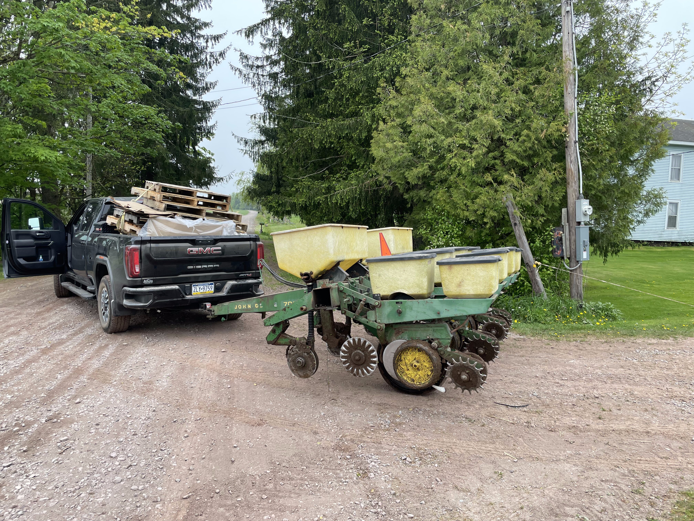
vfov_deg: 53.1
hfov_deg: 67.3
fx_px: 521
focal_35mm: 26
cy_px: 260
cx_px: 347
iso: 32
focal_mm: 4.2
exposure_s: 1/138
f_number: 1.6
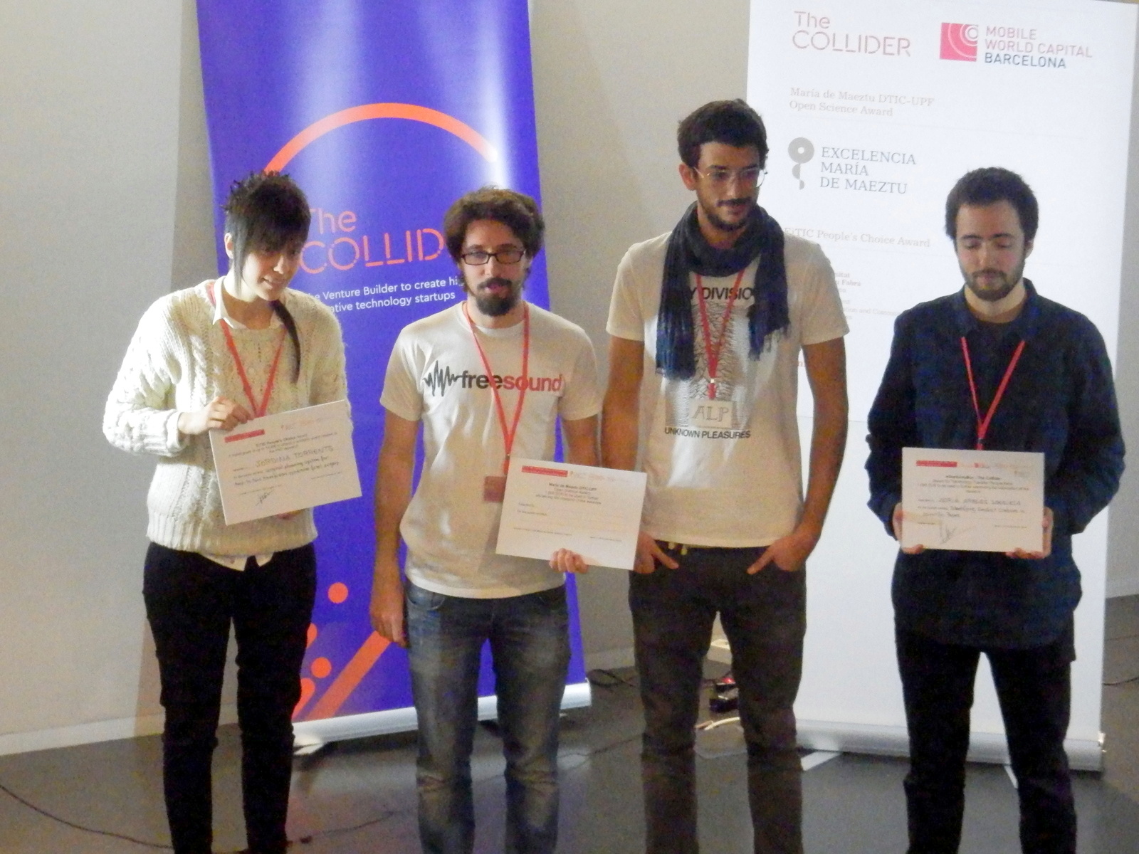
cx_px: 570
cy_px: 427
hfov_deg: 12.8
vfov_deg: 9.6
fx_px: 5067
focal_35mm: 154
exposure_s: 1/80
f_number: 5.5
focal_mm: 27.5
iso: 3200
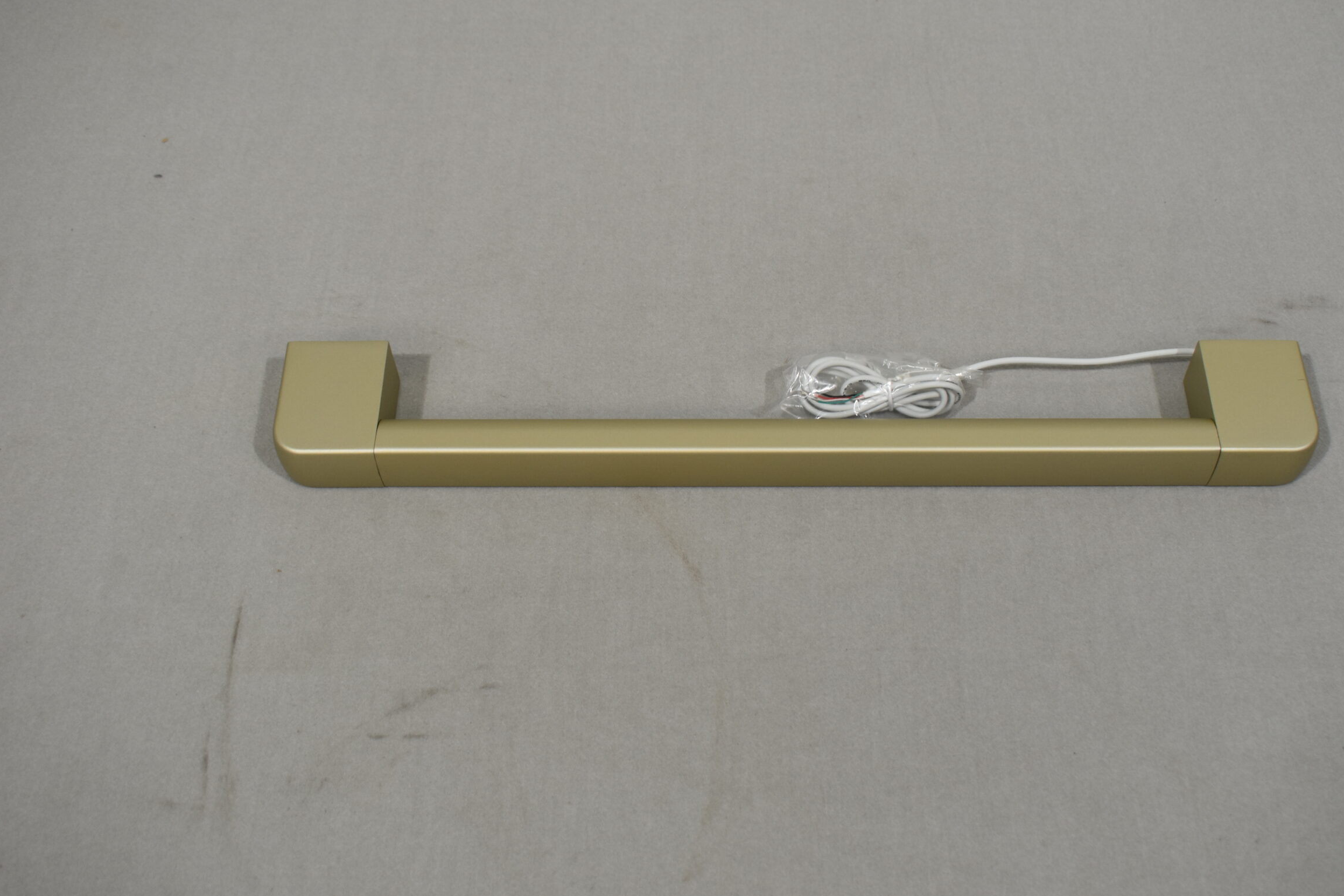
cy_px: 408
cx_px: 734
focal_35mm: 40
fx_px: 1493
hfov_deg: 48.4
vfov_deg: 33.4
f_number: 5.6
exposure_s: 1/125
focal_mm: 24
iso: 400
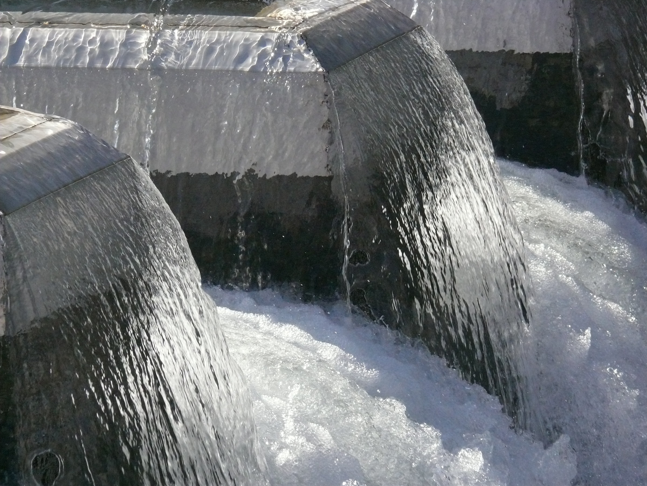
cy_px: 243
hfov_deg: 6.2
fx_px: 6018
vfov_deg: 4.6
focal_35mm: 322
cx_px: 324
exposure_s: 1/1000
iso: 400
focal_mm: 68.1
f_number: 7.1
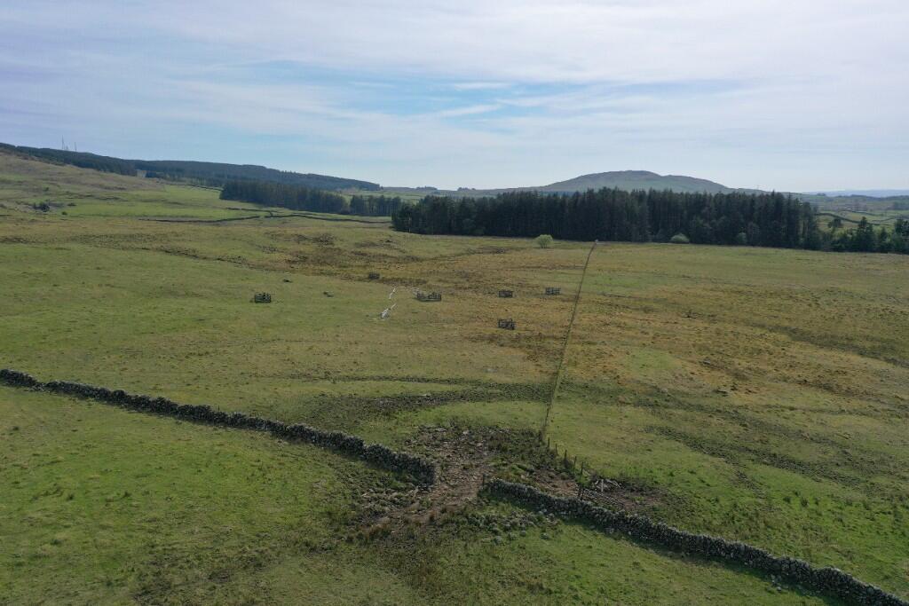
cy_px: 303
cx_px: 454
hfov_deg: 65.5
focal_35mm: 28
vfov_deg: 46.4
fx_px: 707
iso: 100
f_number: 5
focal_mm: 10.26
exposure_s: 1/1000
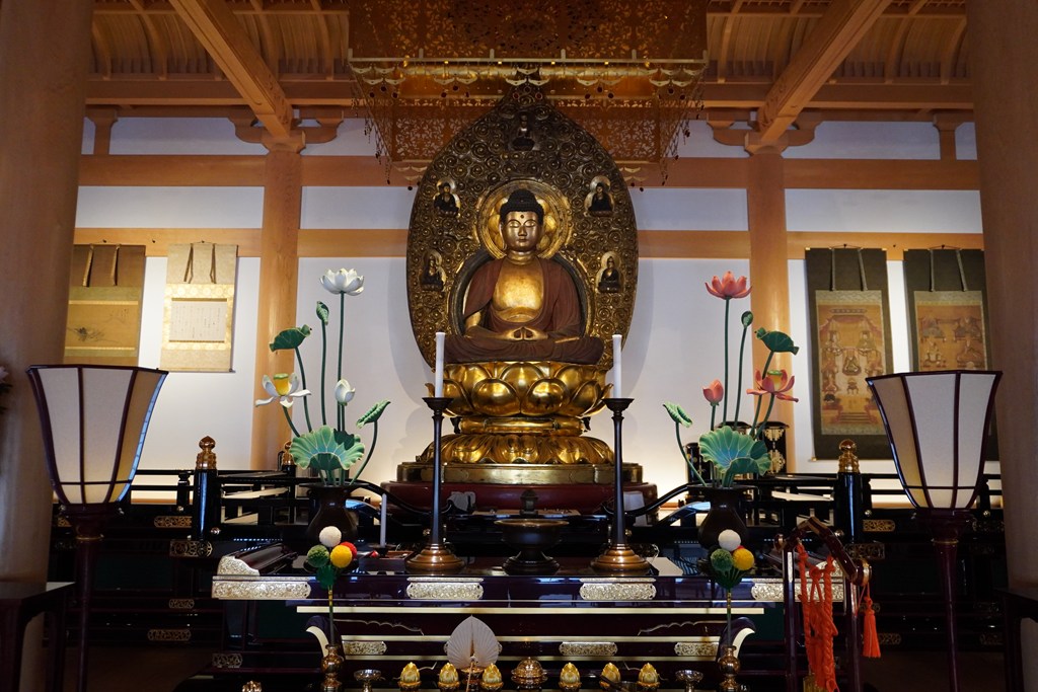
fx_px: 822
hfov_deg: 64.5
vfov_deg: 45.7
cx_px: 519
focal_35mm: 28
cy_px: 346
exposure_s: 1/160
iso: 2500
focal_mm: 19
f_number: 4
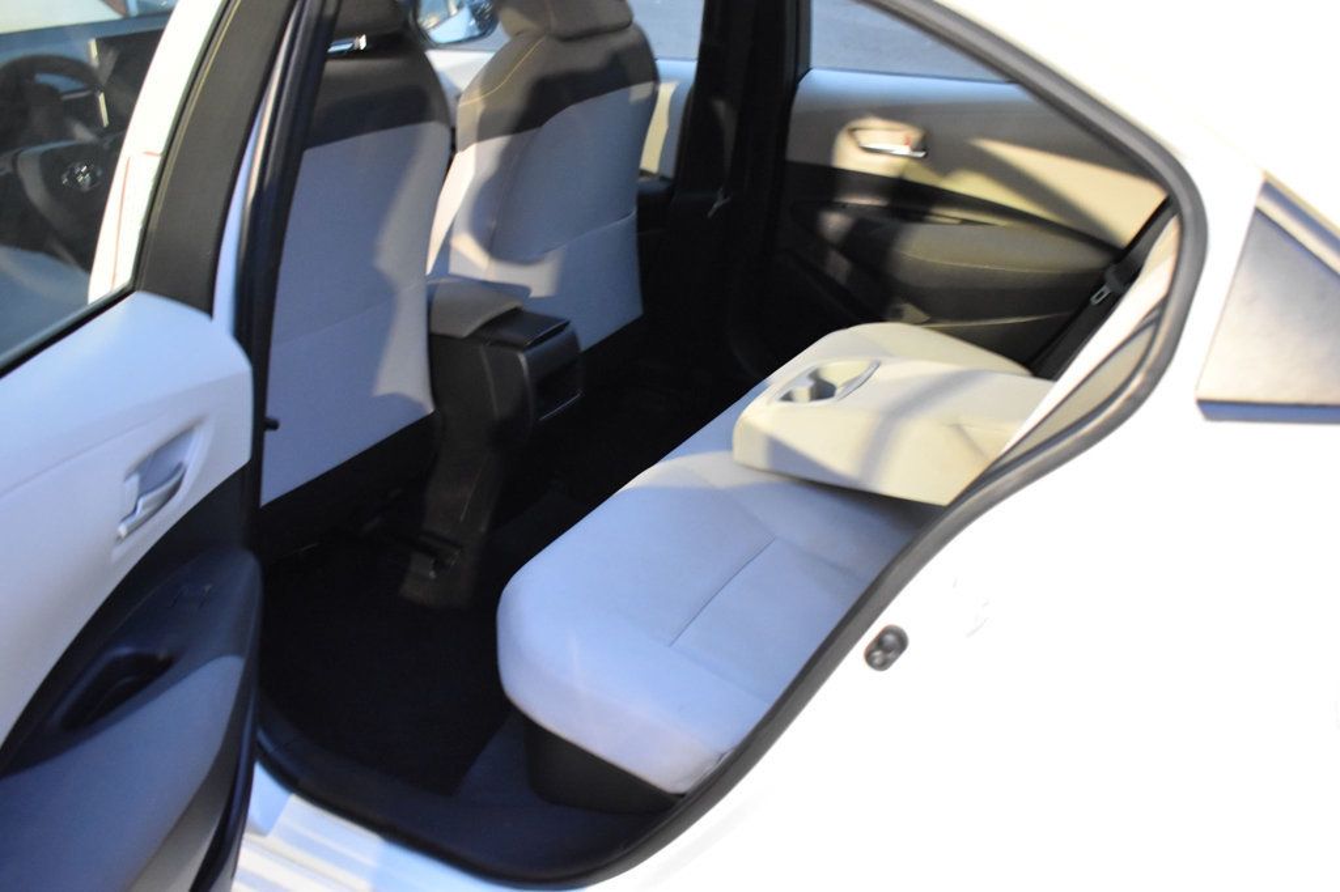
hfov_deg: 55.1
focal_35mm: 34
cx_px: 670
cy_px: 446
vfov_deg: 38.3
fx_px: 1284
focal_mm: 23
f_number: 3.8
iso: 3200
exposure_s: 1/13
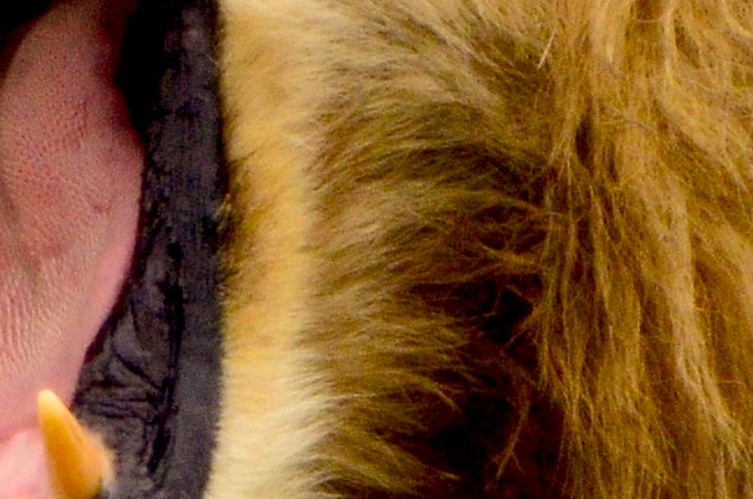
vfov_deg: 0.5
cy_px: 390
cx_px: -573
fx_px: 59564
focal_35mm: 2854
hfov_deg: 0.7
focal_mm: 250
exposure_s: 1/640
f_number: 6.3
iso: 1250
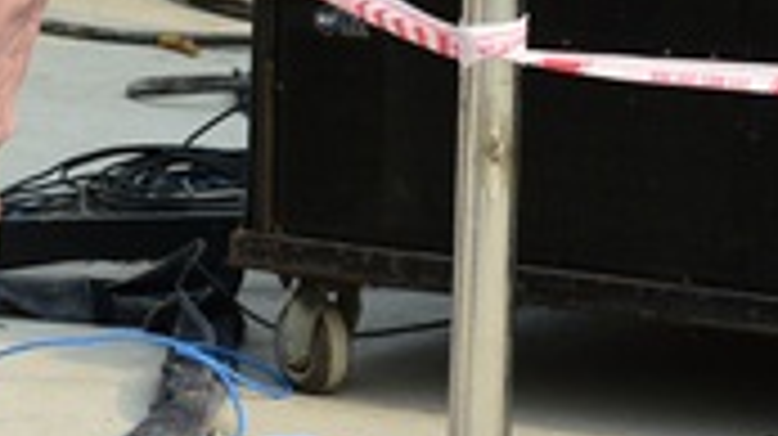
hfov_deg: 7.7
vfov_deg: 4.3
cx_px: -252
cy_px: -405
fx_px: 5689
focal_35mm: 276
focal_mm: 70
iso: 320
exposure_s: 1/320
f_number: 6.3
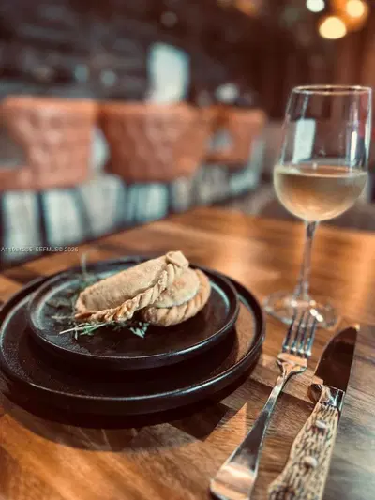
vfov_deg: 71.6
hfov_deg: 56.8
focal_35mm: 24
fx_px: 347
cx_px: 188
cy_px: 250
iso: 800
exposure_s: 1/60
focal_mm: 6.86
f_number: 1.78
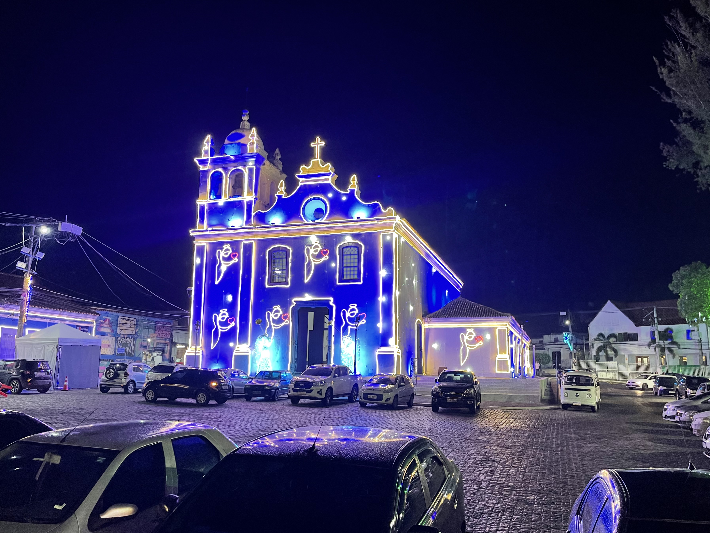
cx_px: 373
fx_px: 574
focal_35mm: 28
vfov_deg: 49.7
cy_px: 265
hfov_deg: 63.4
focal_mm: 5.1
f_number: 1.6
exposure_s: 1/60
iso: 320
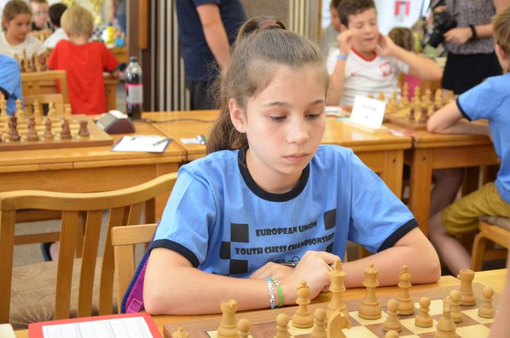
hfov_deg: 33.5
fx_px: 848
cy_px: 169
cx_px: 255
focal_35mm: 60
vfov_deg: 22.5
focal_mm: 40
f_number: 4.5
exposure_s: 1/60
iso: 1100
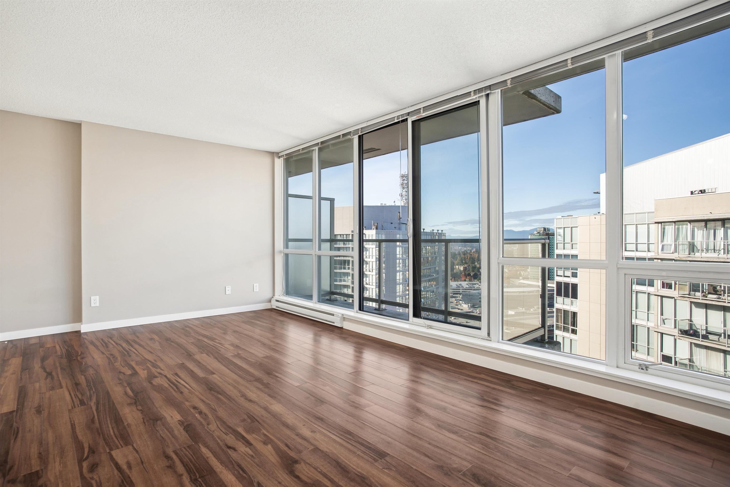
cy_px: 244
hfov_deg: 90.0
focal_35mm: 18
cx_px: 365
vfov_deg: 67.4
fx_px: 365
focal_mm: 18
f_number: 8
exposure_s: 1/13
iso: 320
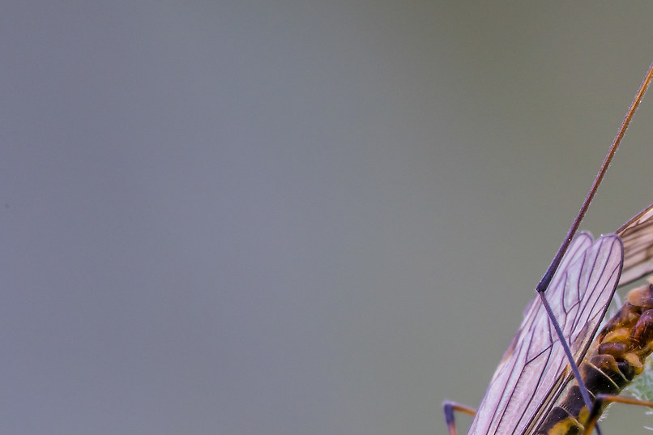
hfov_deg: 3.8
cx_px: 901
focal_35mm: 536
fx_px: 9720
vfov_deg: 2.6
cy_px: 304
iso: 400
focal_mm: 180
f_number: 14
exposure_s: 1/3
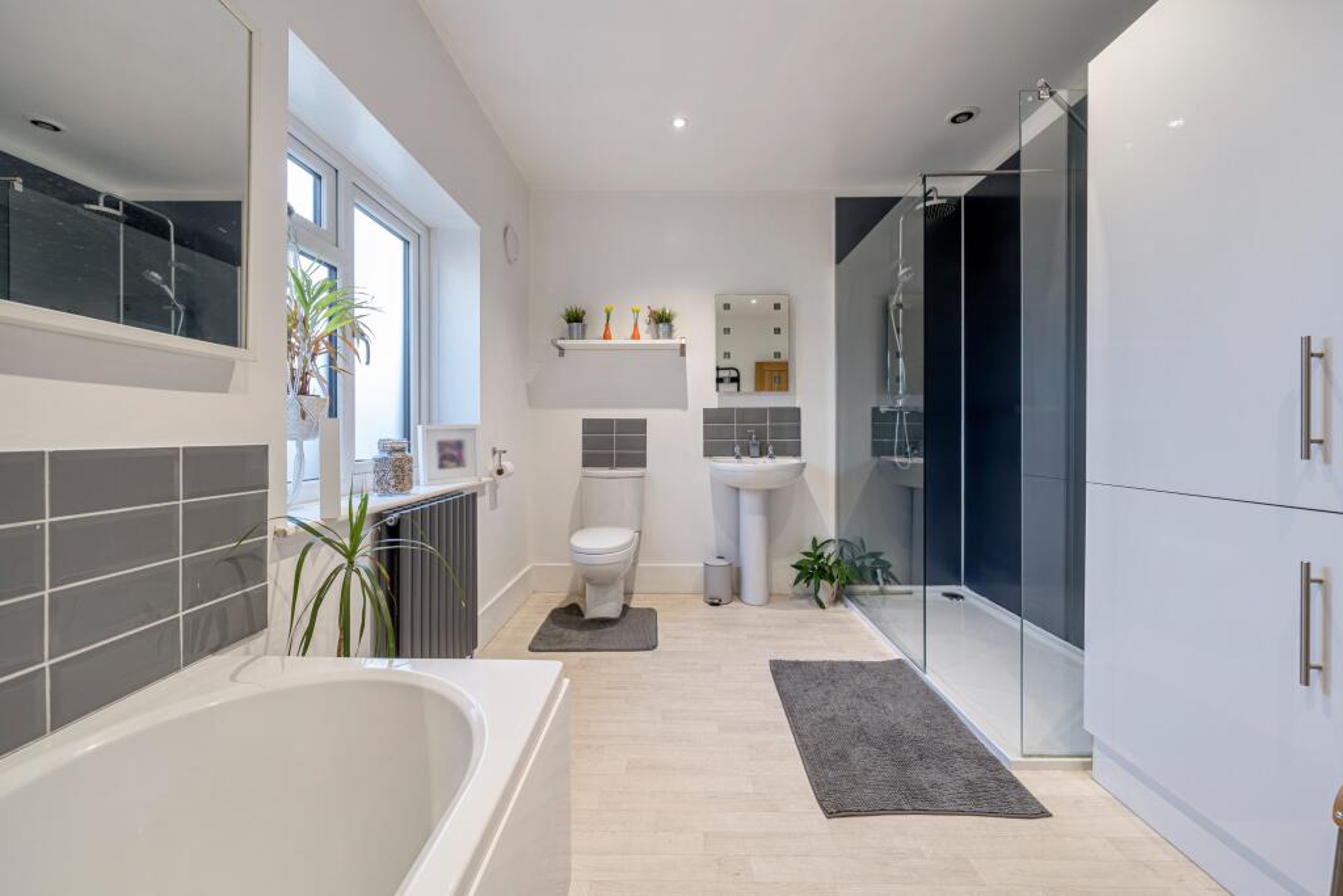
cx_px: 672
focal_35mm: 13
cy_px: 448
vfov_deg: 85.4
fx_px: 485
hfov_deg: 108.3
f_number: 8
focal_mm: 13
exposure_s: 1/2.5
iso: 100
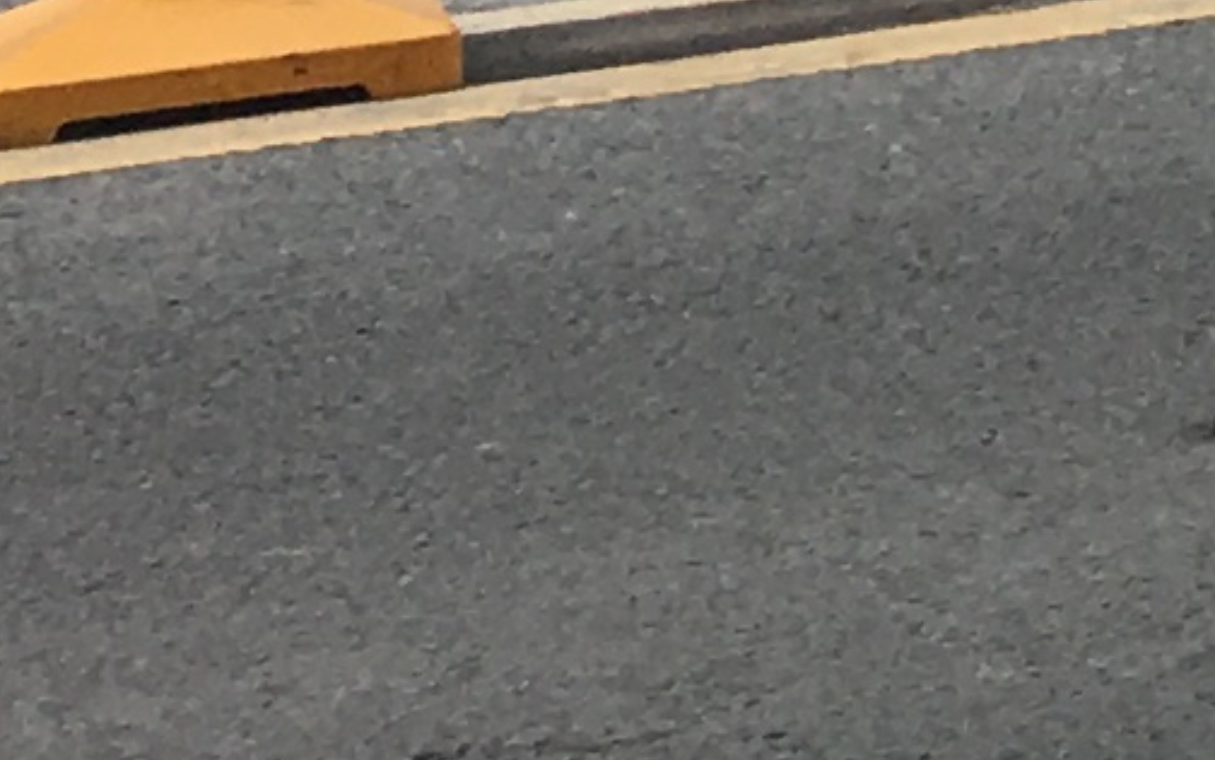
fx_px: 8146
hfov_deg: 7.1
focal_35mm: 246
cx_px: 4325
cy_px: -2372
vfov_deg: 4.8
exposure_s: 1/422
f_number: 2.2
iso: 25
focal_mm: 4.15
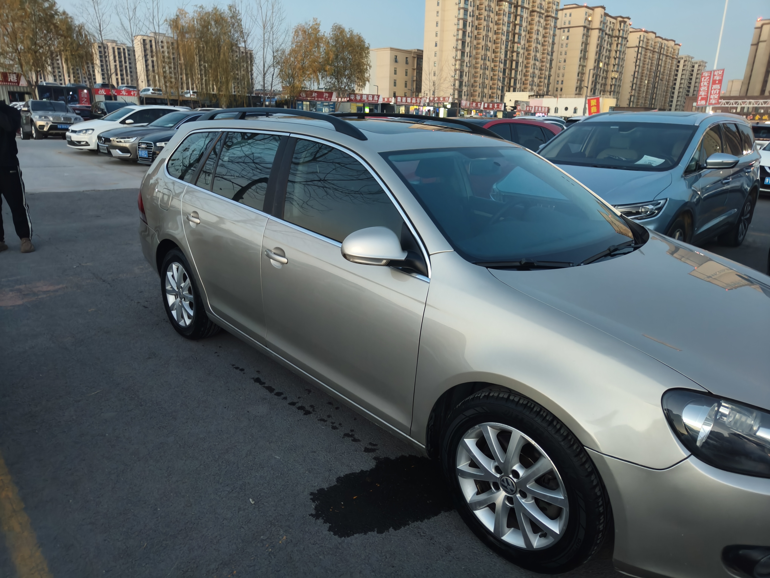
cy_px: 289
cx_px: 385
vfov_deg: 56.8
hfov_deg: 71.6
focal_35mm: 24
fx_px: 534
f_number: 1.8
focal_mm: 5.59
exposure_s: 1/33.3
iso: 1250
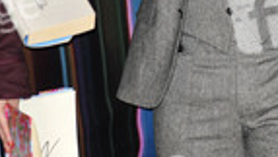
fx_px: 4320
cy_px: -89
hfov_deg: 3.7
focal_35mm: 585
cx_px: 153
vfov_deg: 2.1
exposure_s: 1/250
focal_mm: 200
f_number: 5
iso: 800
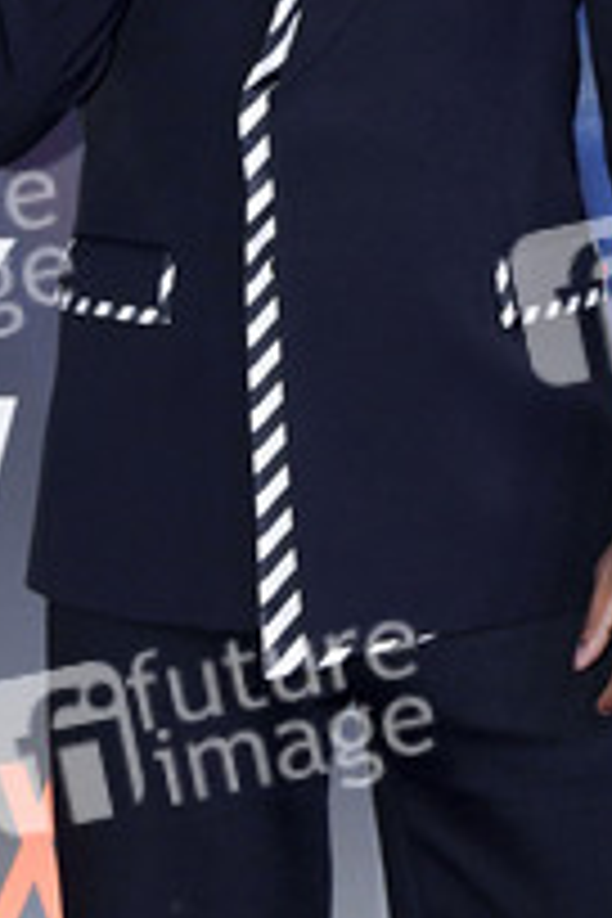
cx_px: 333
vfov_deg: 10.4
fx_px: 4998
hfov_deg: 7.0
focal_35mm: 196
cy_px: 54
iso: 1250
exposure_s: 1/200
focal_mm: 100
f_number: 7.1
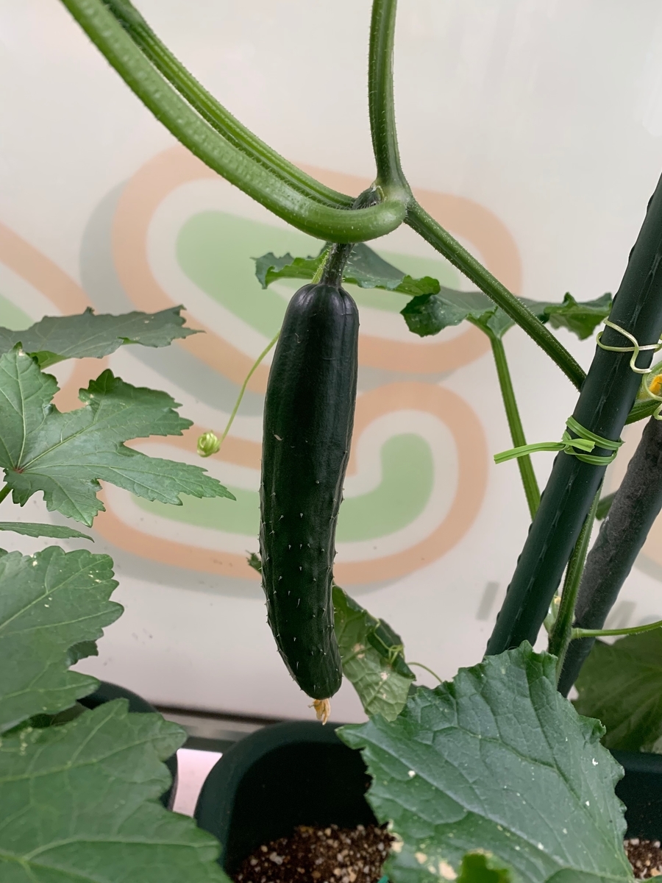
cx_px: 331
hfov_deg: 53.1
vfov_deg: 67.3
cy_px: 442
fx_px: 663
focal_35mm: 26
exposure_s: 1/62
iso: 100
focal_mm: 4.25
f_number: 1.8
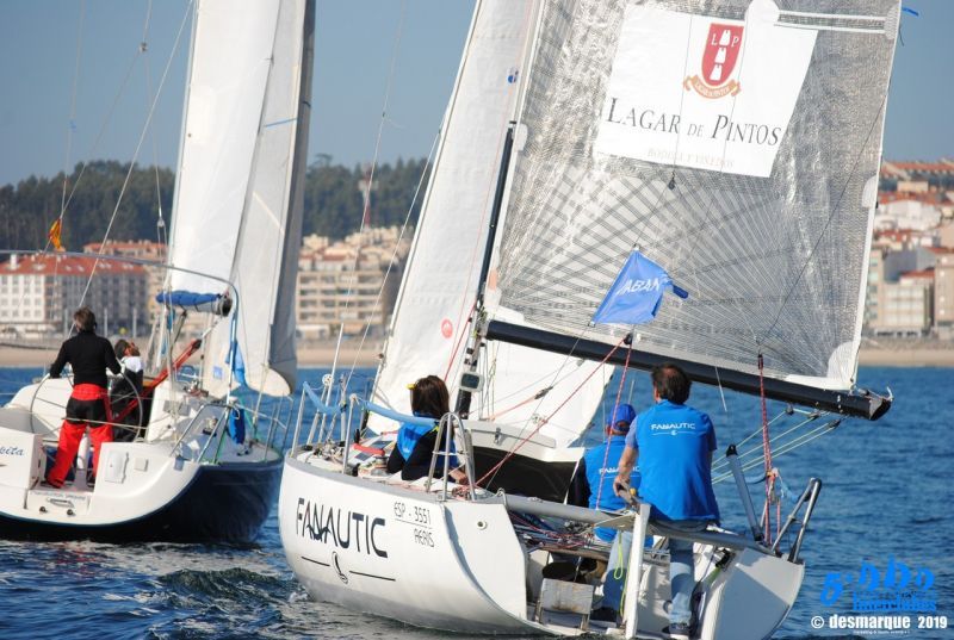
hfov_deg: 10.9
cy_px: 320
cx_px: 477
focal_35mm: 188
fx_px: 4979
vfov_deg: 7.4
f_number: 6.3
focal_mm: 125
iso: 100
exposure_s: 1/640
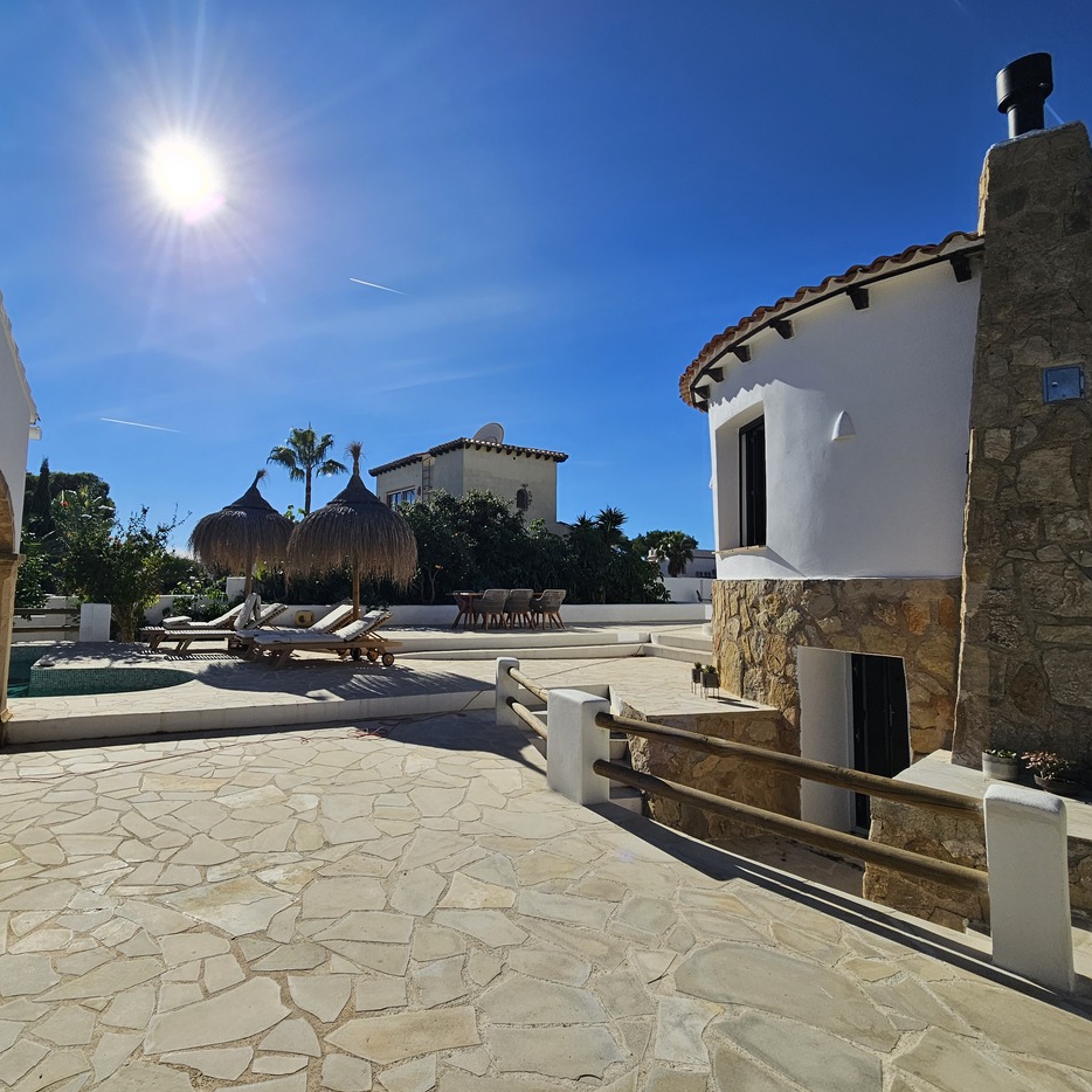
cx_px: 409
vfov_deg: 87.4
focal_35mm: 16
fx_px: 571
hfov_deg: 85.7
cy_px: 527
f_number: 2.2
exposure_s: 1/5758
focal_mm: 2.2
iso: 50
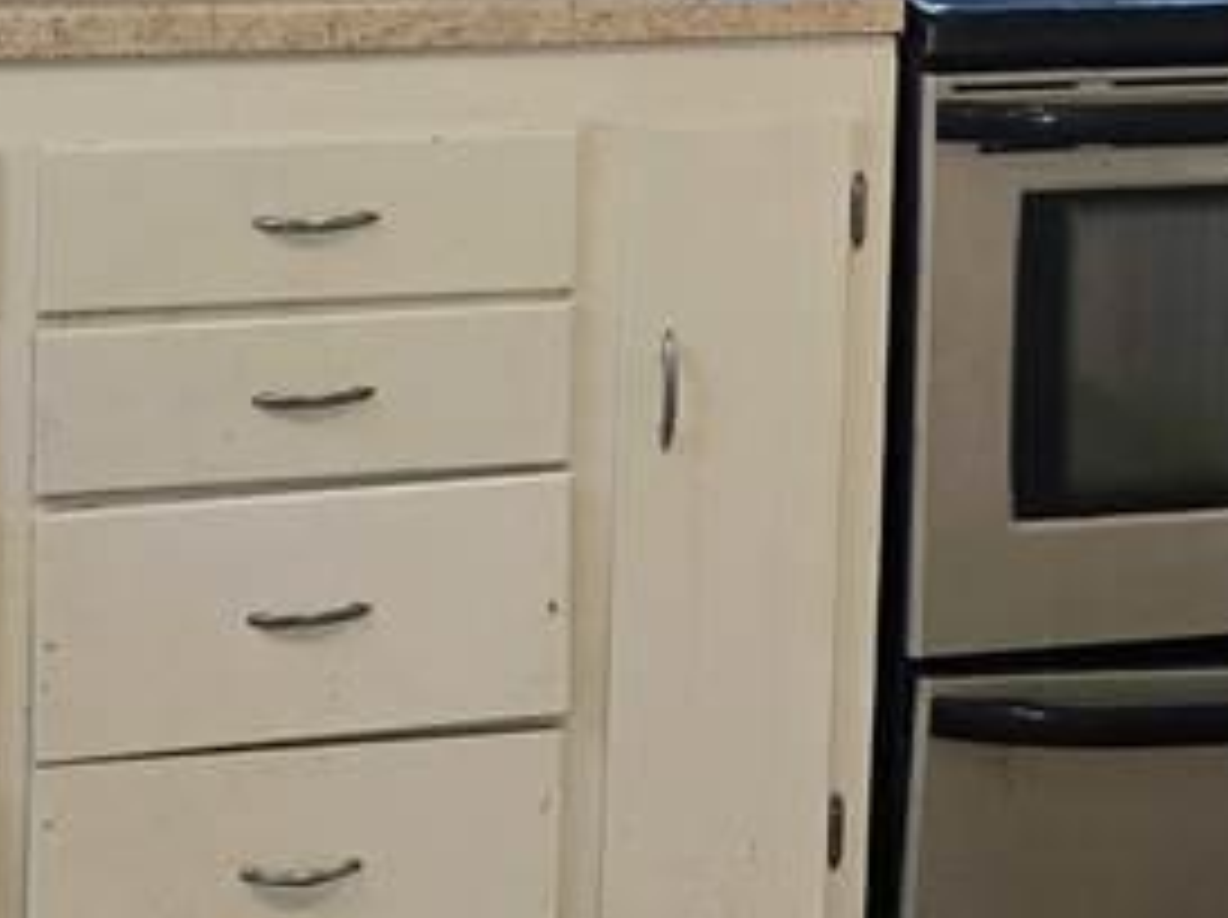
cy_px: -446
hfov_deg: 18.0
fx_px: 3826
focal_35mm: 108
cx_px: 1080
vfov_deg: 13.0
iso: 100
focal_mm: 6.3
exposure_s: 1/120
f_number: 1.7
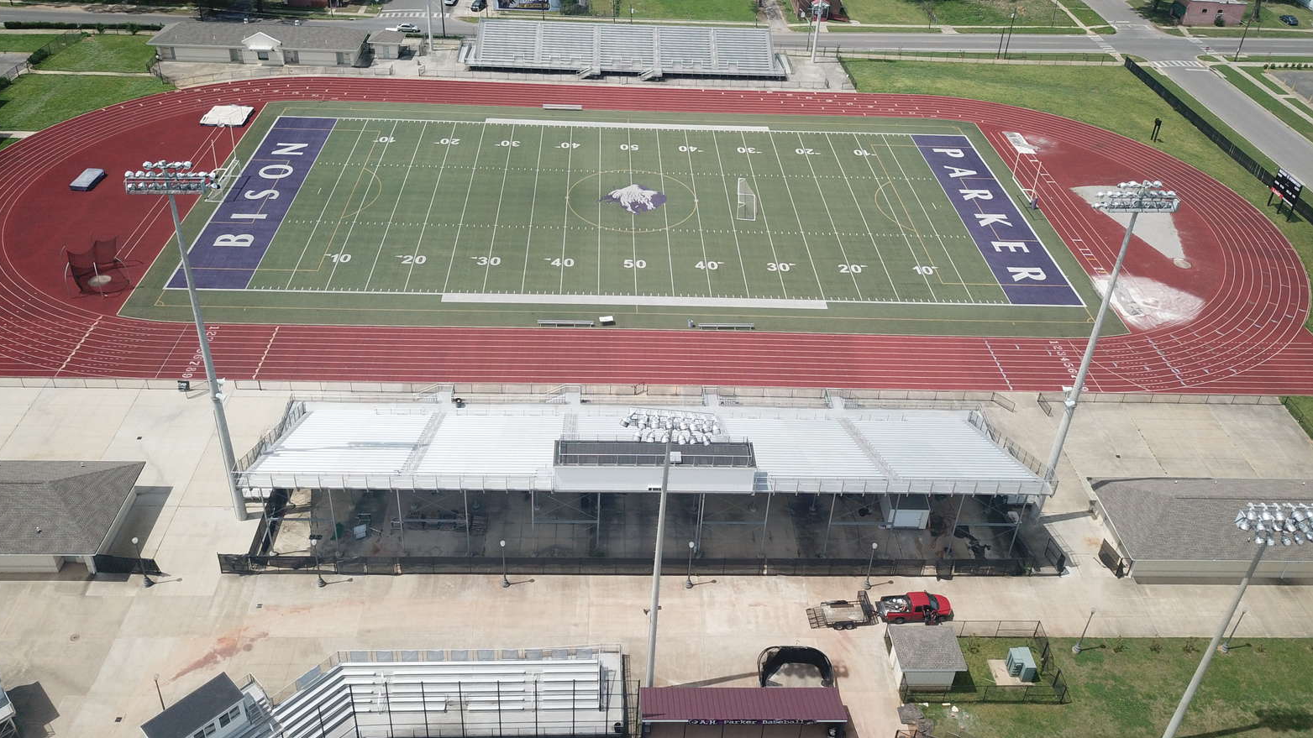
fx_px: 1010
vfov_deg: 39.7
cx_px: 646
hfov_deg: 66.1
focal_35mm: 29
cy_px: 249
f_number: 2.2
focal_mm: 4.73
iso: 100
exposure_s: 1/1524
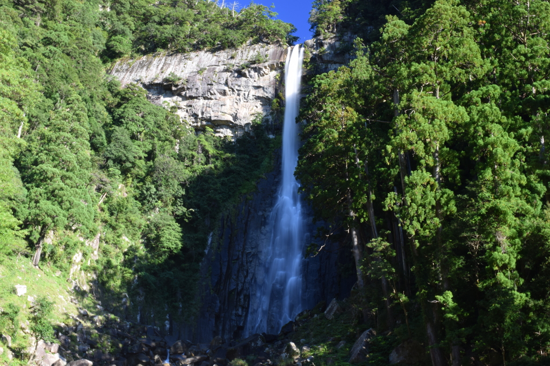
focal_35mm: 39
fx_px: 596
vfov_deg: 34.2
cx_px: 275
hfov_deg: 49.6
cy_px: 183
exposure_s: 1/1.6
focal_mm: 26
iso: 100
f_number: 25
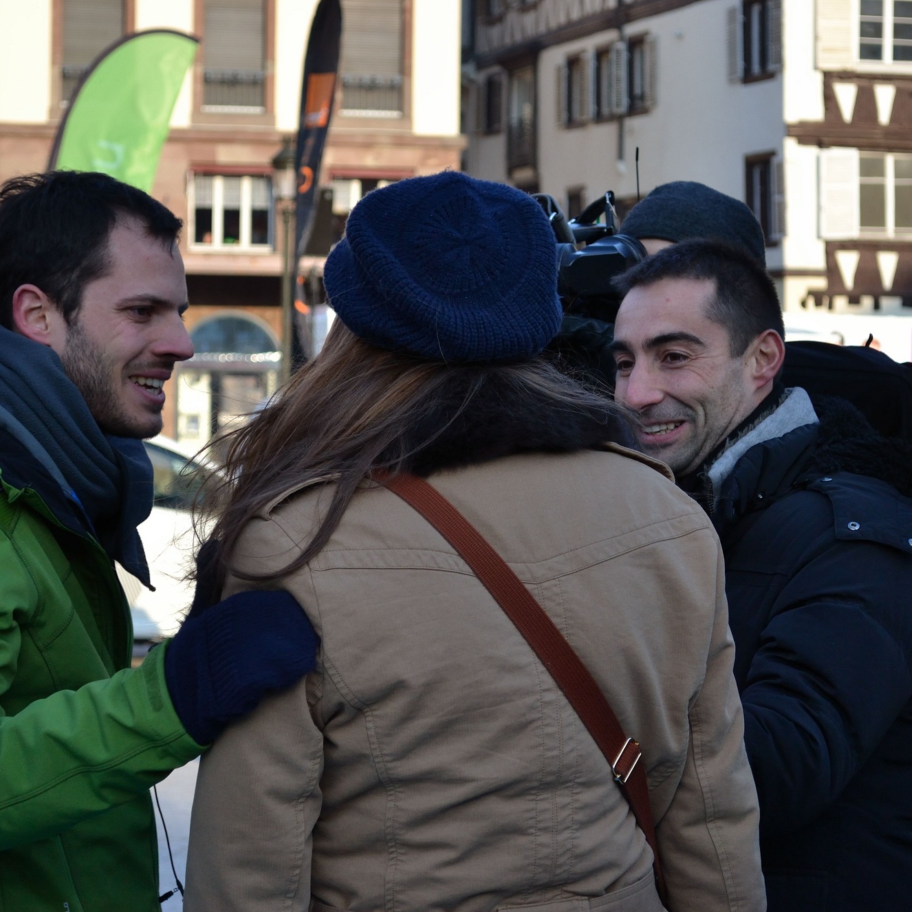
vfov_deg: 17.4
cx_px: 518
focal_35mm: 100
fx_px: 2981
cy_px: 458
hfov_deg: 17.4
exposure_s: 1/500
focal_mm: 52
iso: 400
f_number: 5.6
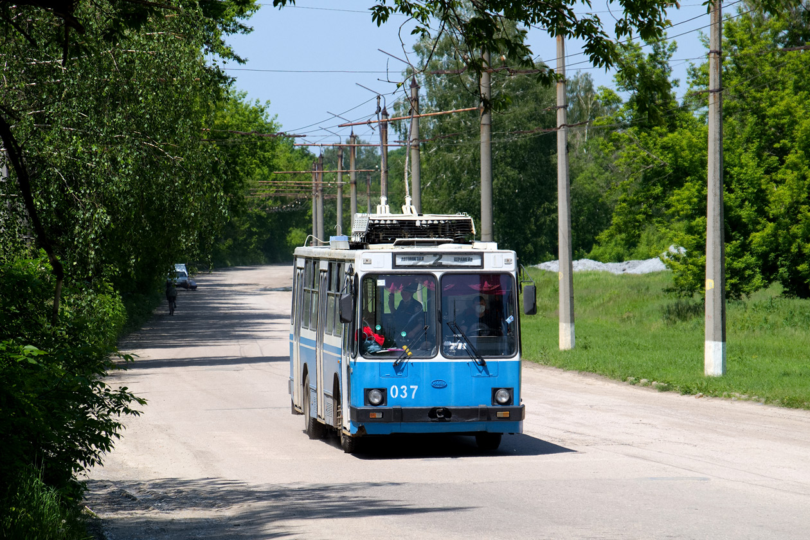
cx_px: 405
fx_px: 4140
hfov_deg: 11.2
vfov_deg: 7.5
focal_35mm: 184
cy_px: 270
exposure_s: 1/800
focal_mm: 122.6
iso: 400
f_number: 7.1
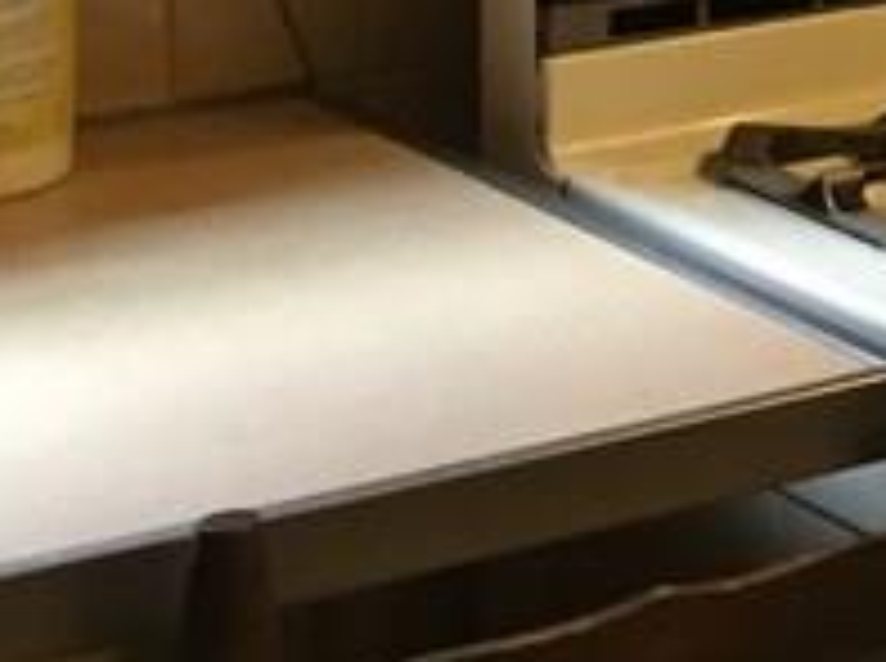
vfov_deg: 9.4
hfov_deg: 12.0
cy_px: -477
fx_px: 3858
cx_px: 1651
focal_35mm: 151
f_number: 2.2
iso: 250
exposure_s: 1/24
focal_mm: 4.15
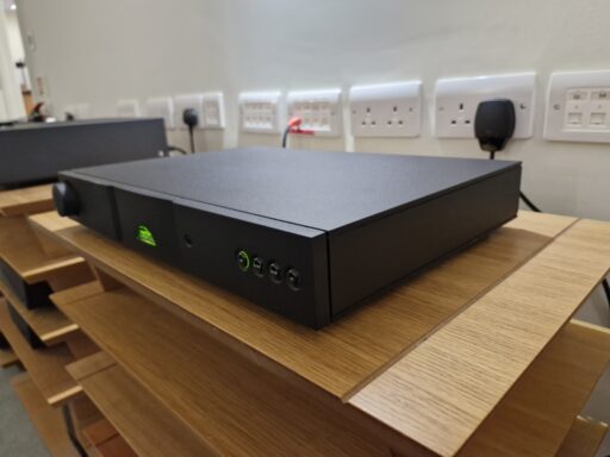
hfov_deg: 73.9
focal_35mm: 23
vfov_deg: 58.9
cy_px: 228
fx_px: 405
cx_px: 305
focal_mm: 5.54
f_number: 1.8
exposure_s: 1/100
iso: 640
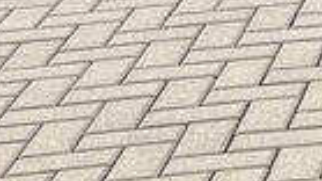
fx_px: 1775
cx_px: 1156
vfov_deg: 5.7
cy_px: -186
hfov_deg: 7.9
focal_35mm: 208
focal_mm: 5.1
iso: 50
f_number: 1.6
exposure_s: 1/1672
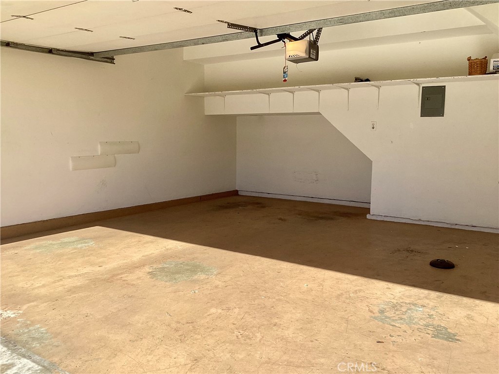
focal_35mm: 31
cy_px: 187
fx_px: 447
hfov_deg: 58.4
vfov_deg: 45.4
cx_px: 250
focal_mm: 3.3
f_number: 2.4
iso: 25
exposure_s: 1/721
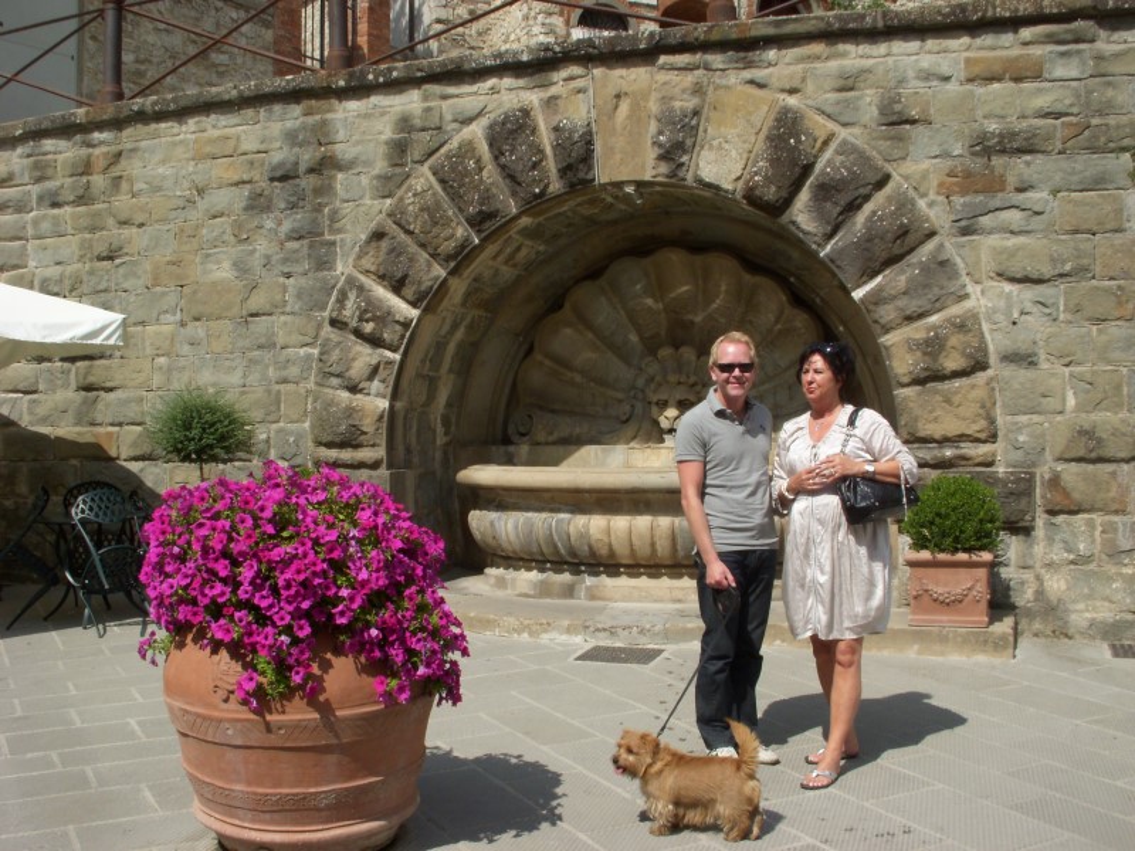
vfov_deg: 37.7
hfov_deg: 49.0
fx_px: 1246
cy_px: 426
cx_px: 568
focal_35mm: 38
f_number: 6.6
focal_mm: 6.3
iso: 100
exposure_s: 1/400
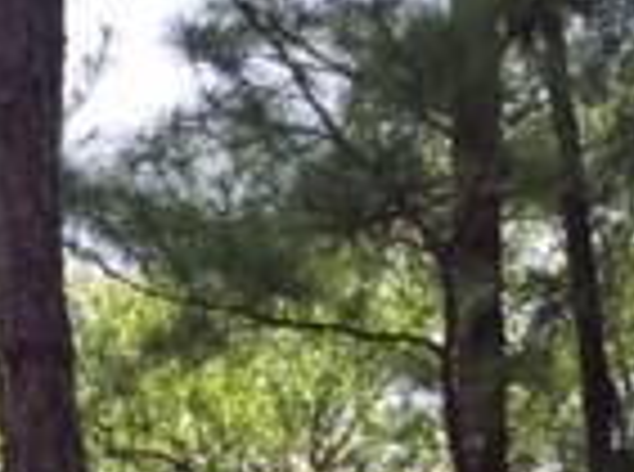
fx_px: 2411
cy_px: 1038
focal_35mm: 132
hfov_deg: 14.3
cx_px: -225
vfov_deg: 10.1
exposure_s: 1/641
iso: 32
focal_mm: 4.15
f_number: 2.2
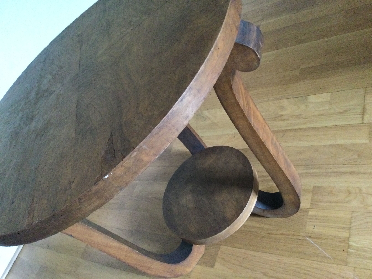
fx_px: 333
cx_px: 186
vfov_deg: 45.4
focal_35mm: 31
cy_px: 140
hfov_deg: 58.4
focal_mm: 3.3
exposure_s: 1/17
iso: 250
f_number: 2.4
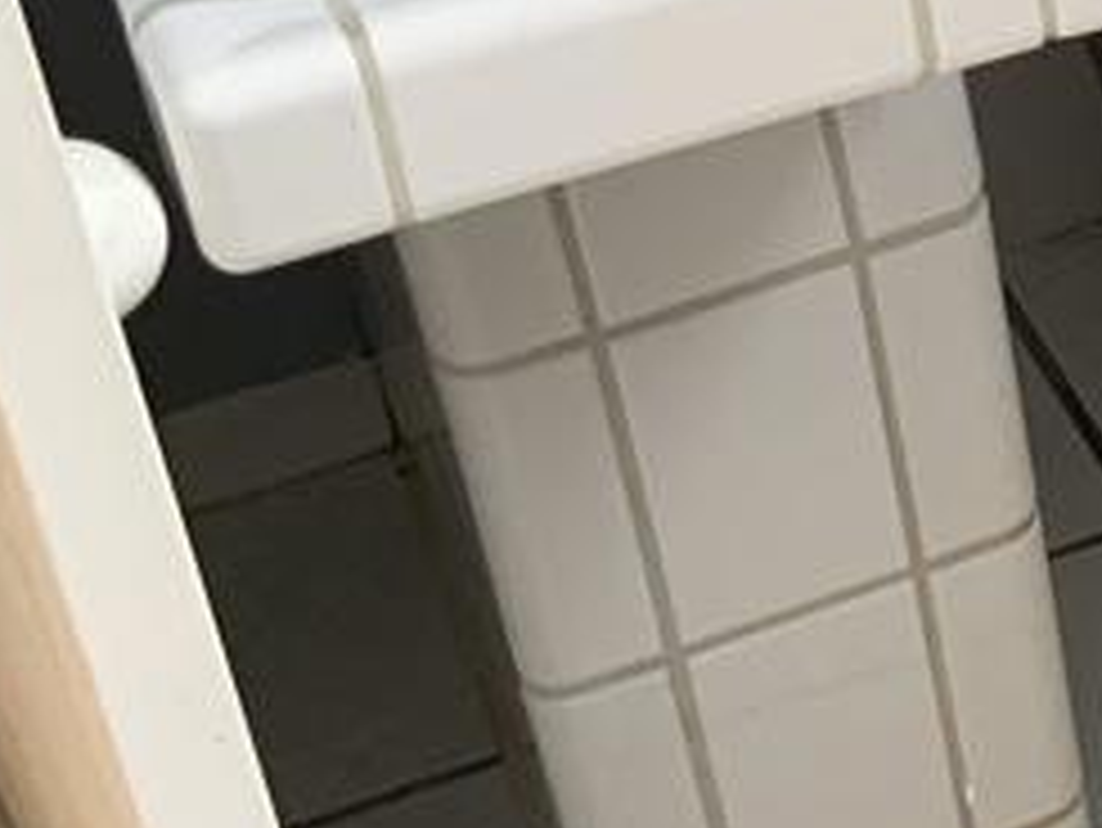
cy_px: 22
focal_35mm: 121
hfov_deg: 14.6
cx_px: 1894
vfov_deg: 12.1
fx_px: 3854
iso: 64
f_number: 1.8
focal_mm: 3
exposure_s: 1/120
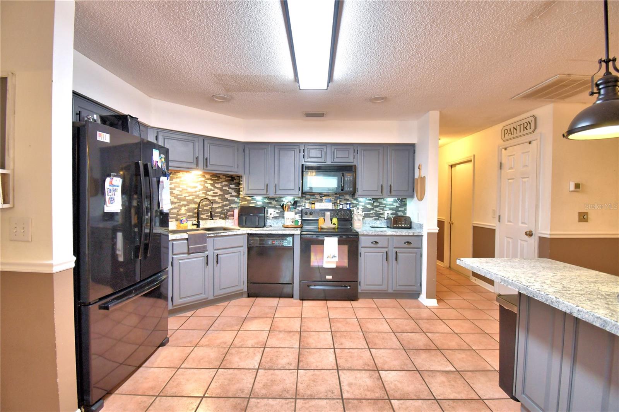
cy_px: 206
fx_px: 258
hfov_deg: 100.4
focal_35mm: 15
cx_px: 310
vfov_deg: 77.3
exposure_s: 1/40
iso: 400
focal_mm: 10
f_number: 4.5
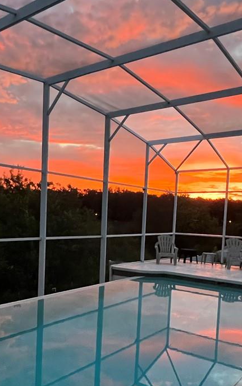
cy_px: 243
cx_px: 74
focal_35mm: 32
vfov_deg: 58.8
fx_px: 337
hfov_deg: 38.8
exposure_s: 1/60
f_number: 1.8
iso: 640
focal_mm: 1.57
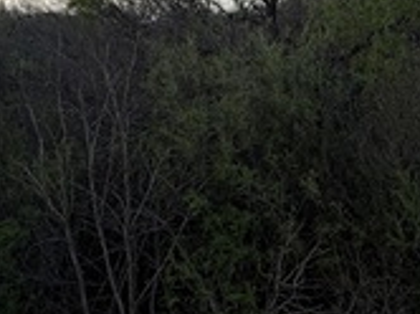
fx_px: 654
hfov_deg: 35.4
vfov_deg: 24.4
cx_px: 152
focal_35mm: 54
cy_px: -63
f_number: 2.2
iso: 50
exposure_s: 1/121
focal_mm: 2.22
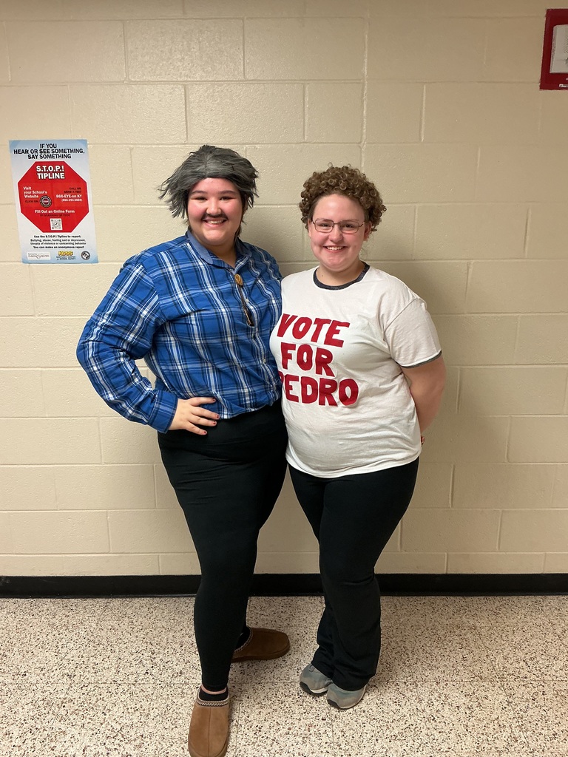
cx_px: 284
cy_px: 378
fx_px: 634
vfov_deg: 61.7
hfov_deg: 48.2
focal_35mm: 29
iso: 100
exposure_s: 1/50
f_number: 1.8
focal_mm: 3
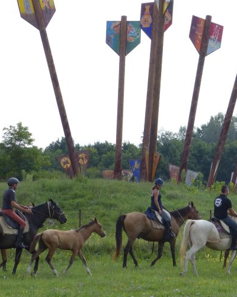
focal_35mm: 149
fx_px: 1306
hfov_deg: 10.3
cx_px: 190
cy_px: 151
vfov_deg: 12.9
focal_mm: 19.6
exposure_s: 1/800
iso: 100
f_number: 4
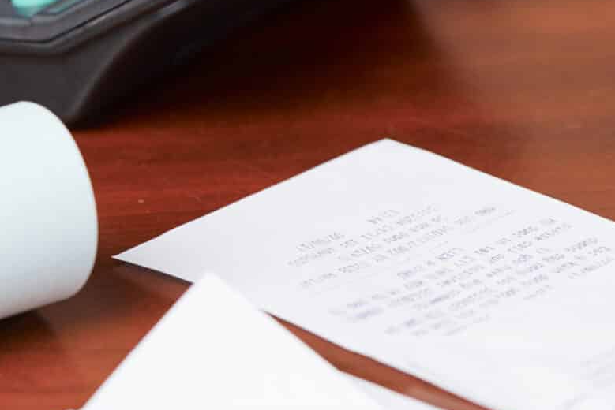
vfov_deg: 3.0
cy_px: -6
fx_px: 7861
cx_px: -64
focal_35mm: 460
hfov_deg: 4.5
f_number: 4.5
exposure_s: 1/200
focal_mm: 140
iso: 400
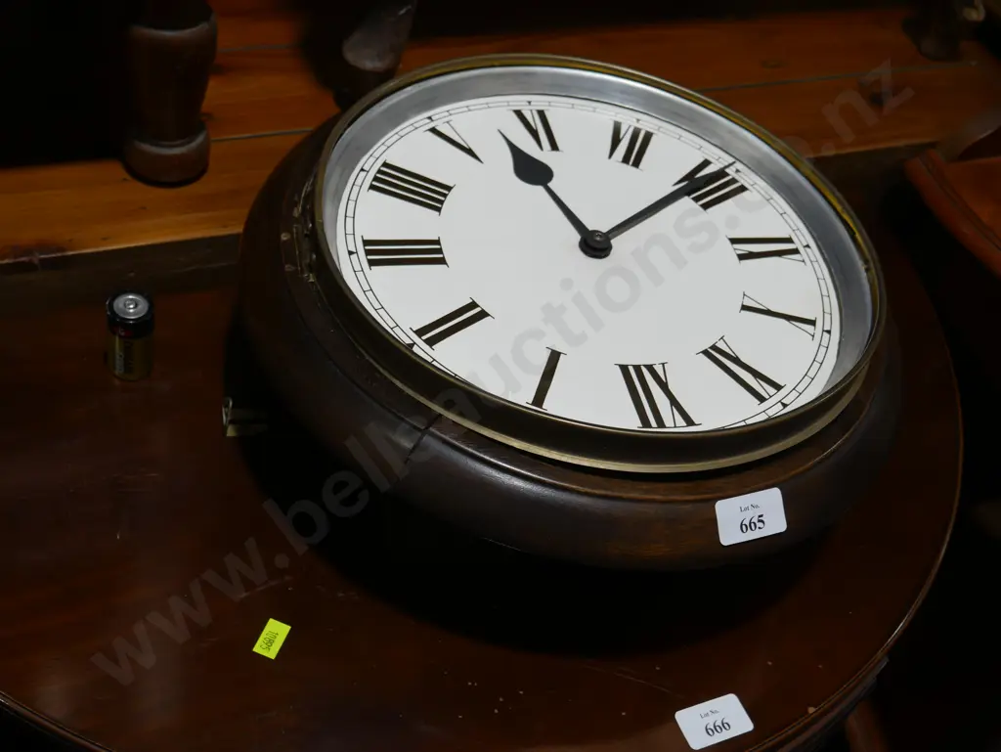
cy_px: 376
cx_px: 500
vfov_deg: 34.4
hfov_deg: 44.8
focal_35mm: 42
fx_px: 1215
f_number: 4.6
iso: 200
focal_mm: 21
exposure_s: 1/80
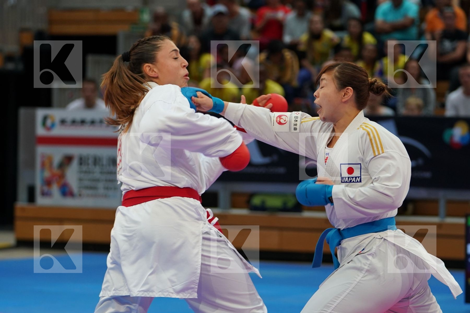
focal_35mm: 159
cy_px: 156
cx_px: 235
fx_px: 2076
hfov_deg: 12.9
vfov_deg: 8.6
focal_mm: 106
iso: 1250
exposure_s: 1/1000
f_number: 2.8
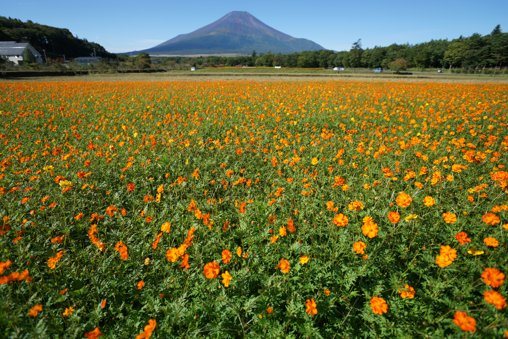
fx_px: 240
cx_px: 248
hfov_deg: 93.3
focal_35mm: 17
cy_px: 165
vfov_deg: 70.4
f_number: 2.8
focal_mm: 16
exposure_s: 1/1250
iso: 100
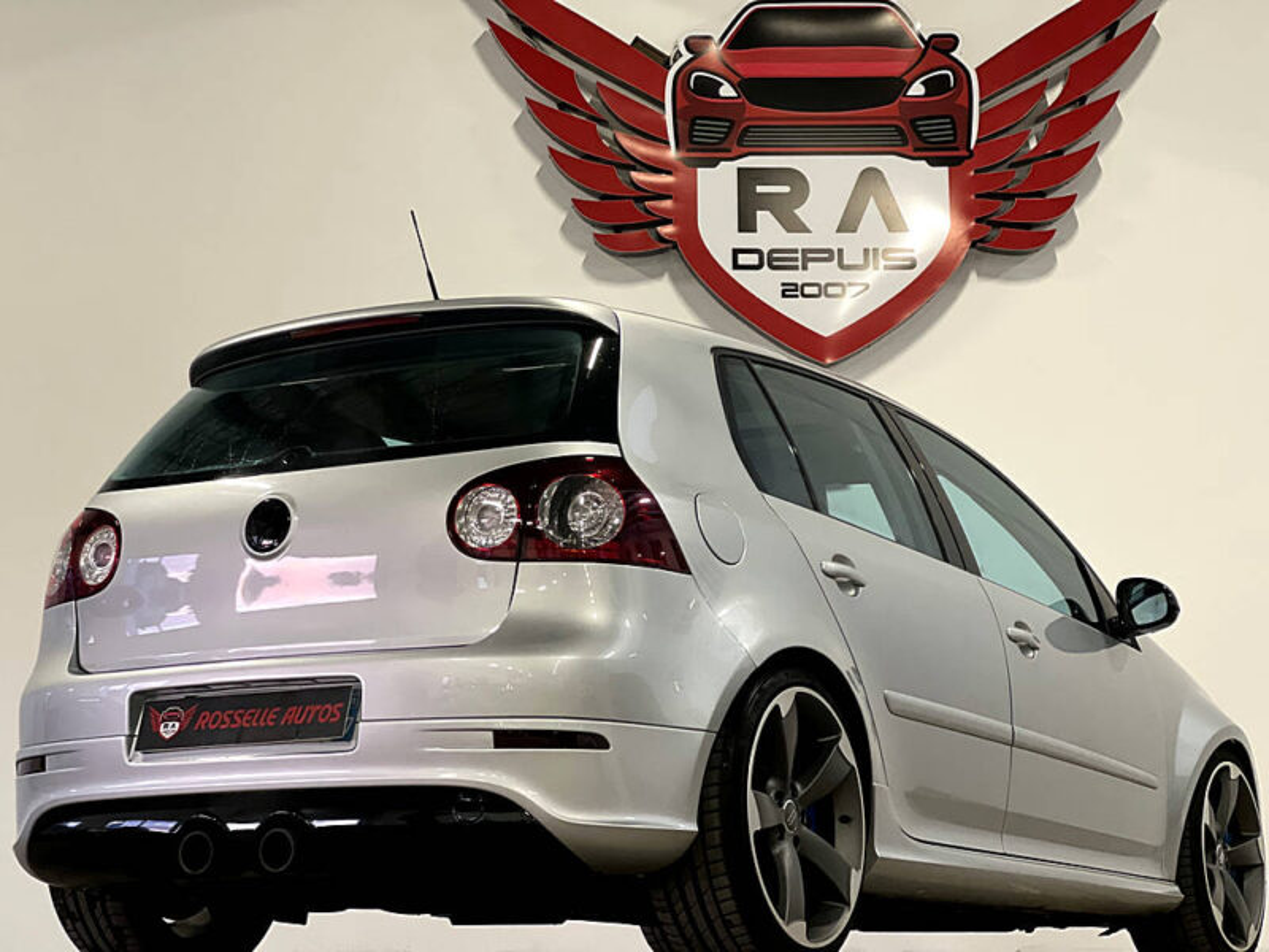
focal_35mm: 77
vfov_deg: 19.1
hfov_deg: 25.3
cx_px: 634
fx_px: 2823
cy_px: 476
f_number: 2.8
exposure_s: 1/20
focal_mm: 9
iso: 400
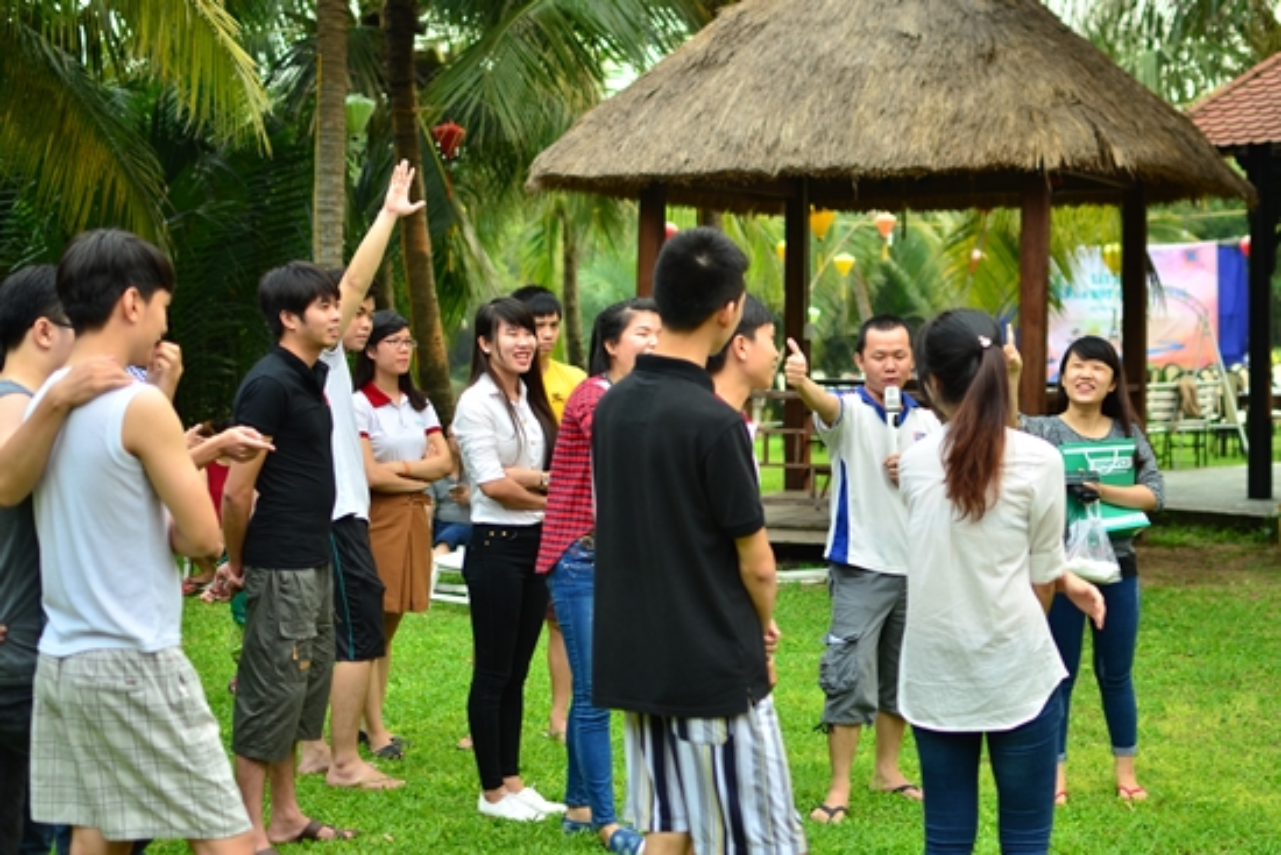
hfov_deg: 37.8
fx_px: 1869
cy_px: 428
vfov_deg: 25.8
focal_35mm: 52
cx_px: 640
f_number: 2
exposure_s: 1/200
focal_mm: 35
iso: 100
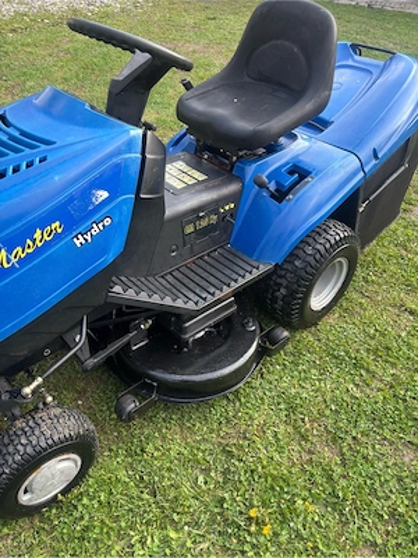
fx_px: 419
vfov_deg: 67.3
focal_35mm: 26
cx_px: 209
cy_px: 279
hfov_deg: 53.1
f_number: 1.6
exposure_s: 1/121
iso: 50
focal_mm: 5.96
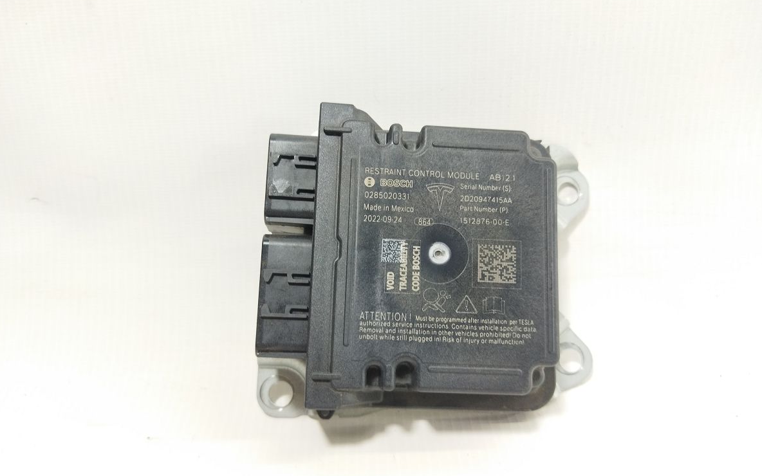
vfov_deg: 43.1
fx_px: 602
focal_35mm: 29
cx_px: 380
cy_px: 270
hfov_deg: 64.6
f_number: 1.79
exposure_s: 1/50
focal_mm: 4.71
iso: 113
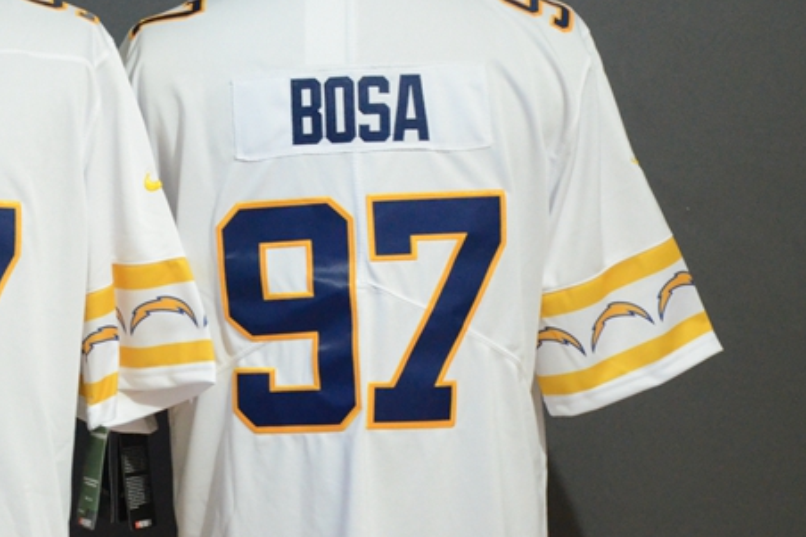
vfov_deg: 8.6
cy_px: 316
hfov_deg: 12.8
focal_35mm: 159
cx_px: 121
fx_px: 3558
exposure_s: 1/25
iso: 4000
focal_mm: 60
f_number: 5
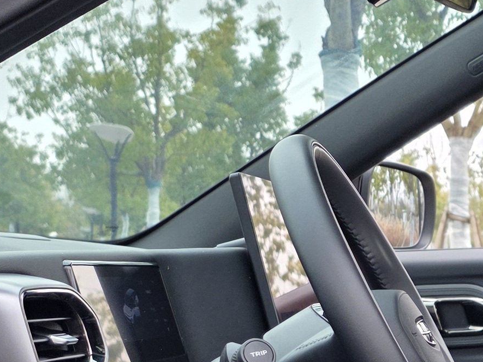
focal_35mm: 104
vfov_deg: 13.7
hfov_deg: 17.8
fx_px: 1451
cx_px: 605
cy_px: 454
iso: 50
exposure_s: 1/180
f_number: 1.7
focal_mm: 6.25
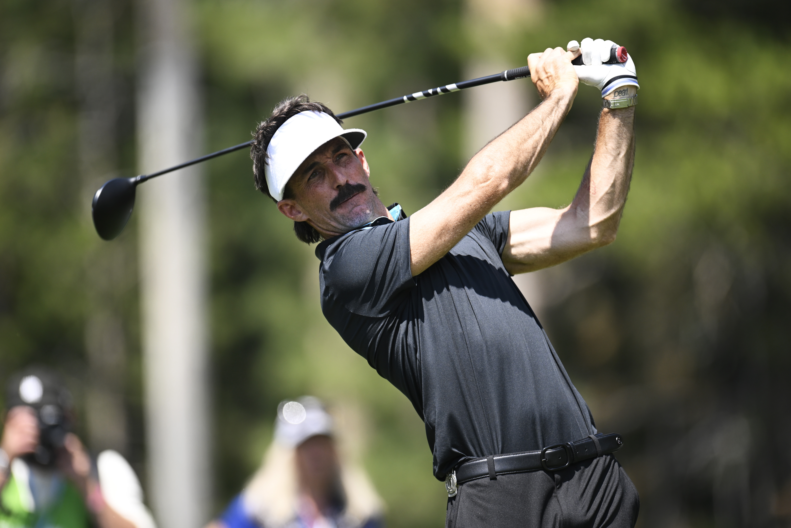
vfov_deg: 3.4
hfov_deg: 5.2
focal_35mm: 400
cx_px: 396
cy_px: 264
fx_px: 8788
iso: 400
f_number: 2.8
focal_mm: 400
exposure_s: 1/3000
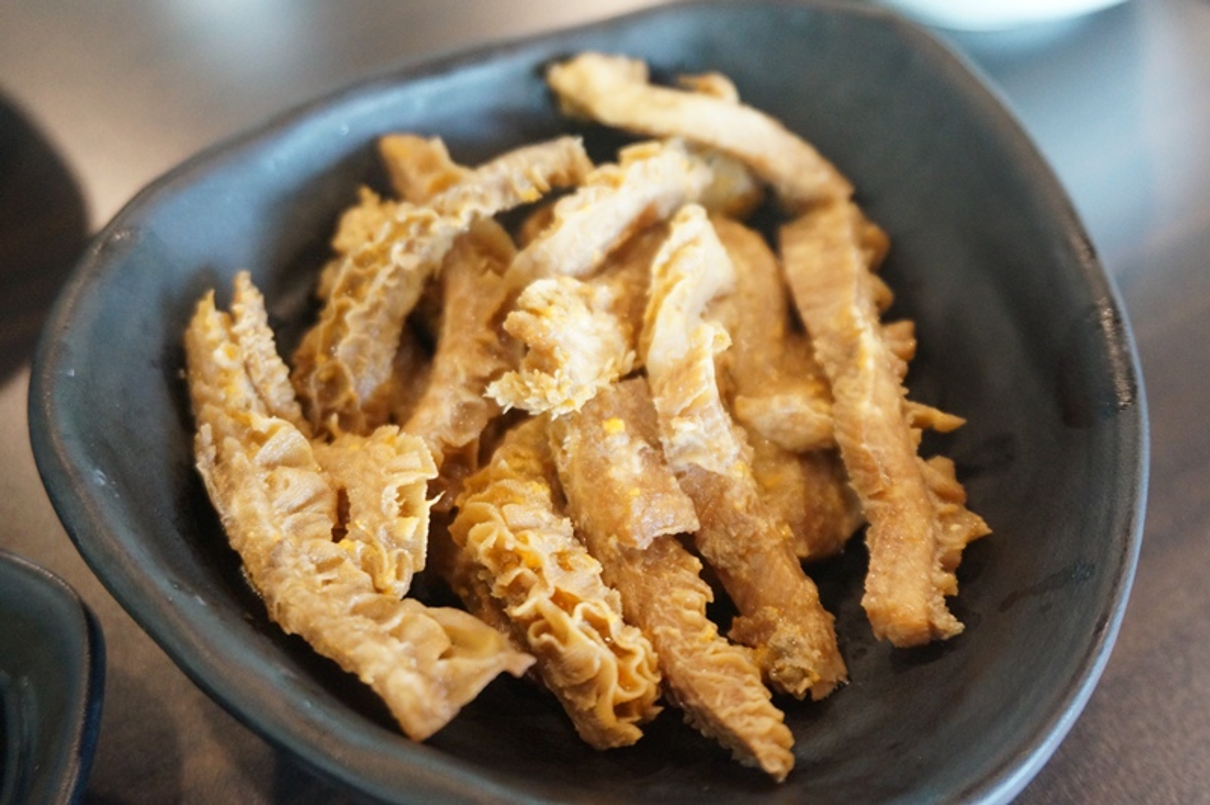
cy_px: 402
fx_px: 1209
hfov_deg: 53.2
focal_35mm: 36
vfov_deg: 36.8
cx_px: 605
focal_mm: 24
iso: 2500
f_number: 4.5
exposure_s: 1/60
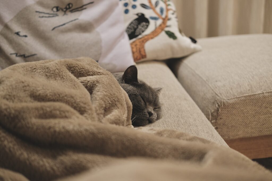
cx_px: 136
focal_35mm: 53
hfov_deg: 37.5
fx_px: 400
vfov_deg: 25.5
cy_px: 90
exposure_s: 1/105
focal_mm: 35
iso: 1600
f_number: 2
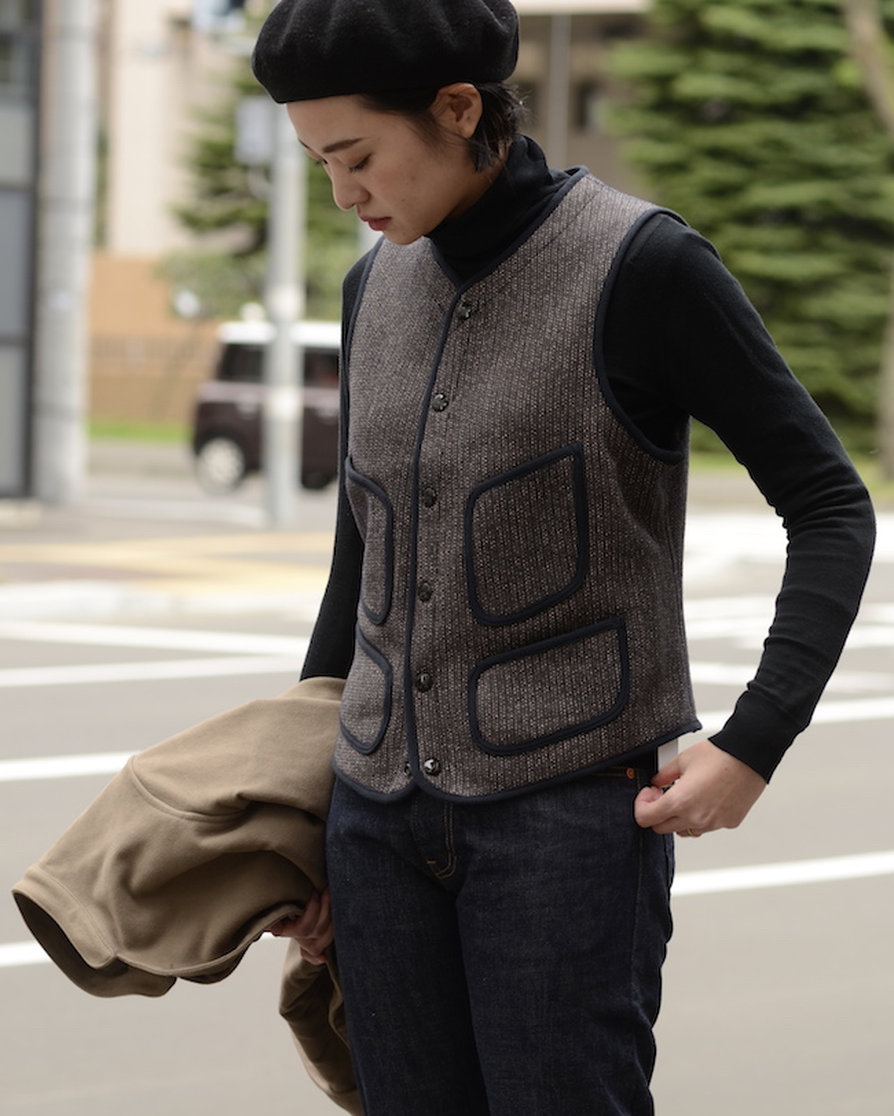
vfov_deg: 12.8
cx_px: 446
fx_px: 4979
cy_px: 462
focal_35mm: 151
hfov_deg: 10.3
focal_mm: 85
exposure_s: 1/100
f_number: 2
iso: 160
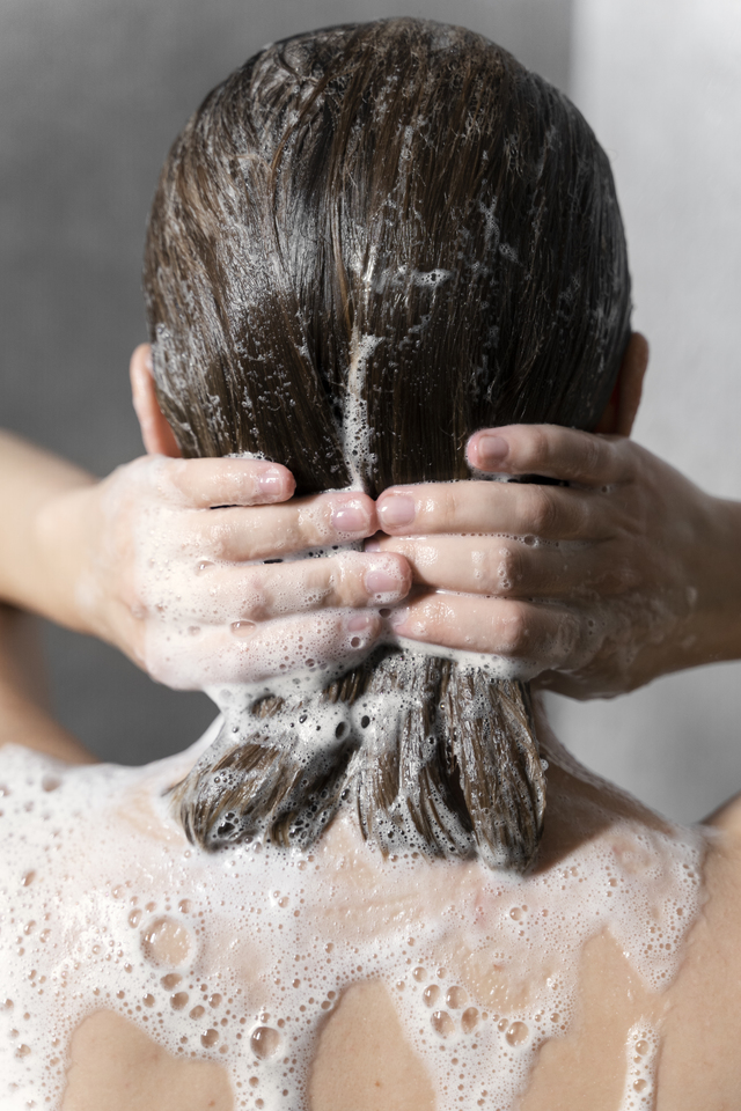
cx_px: 370
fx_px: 2315
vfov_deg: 27.0
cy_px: 556
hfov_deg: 18.2
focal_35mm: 75
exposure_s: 1/400
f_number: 2.8
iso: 1000
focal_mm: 75
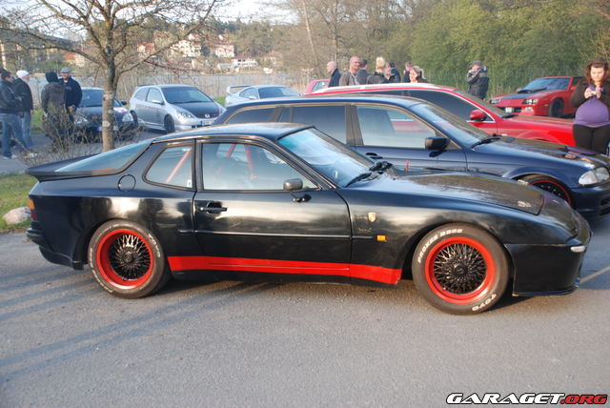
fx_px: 789
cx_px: 305
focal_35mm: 46
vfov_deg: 29.0
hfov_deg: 42.3
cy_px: 204
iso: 100
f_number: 4.5
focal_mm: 31
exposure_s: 1/80
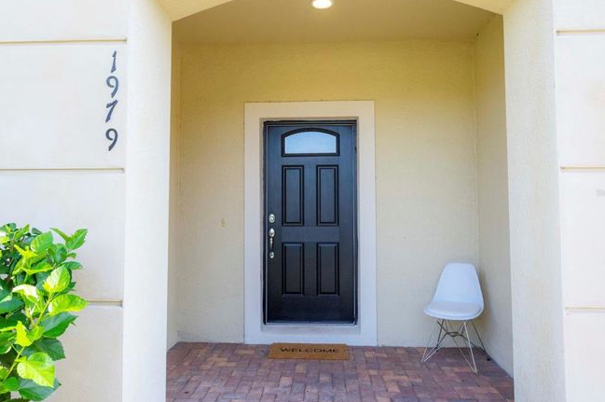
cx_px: 304
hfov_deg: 71.6
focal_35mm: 25
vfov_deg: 51.2
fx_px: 420
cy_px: 193
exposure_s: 1/500
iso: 1250
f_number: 8
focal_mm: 23
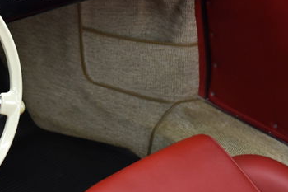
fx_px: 816
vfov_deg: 13.3
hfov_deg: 19.2
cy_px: 35
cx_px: -26
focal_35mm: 102
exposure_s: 1/50
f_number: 4.2
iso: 900
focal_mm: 31
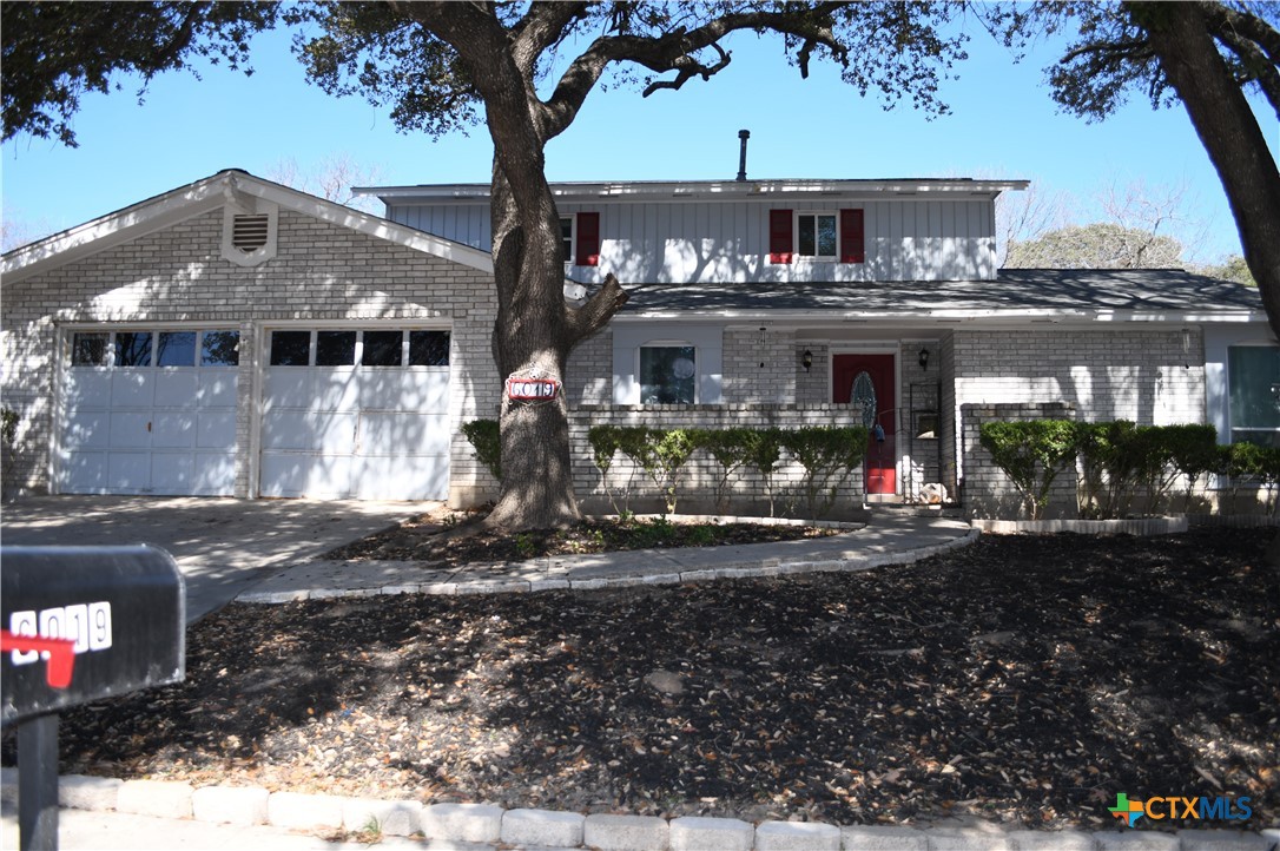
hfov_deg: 67.4
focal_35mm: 27
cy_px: 426
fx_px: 959
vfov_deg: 47.8
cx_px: 640
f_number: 3.5
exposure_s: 1/250
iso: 64
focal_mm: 18
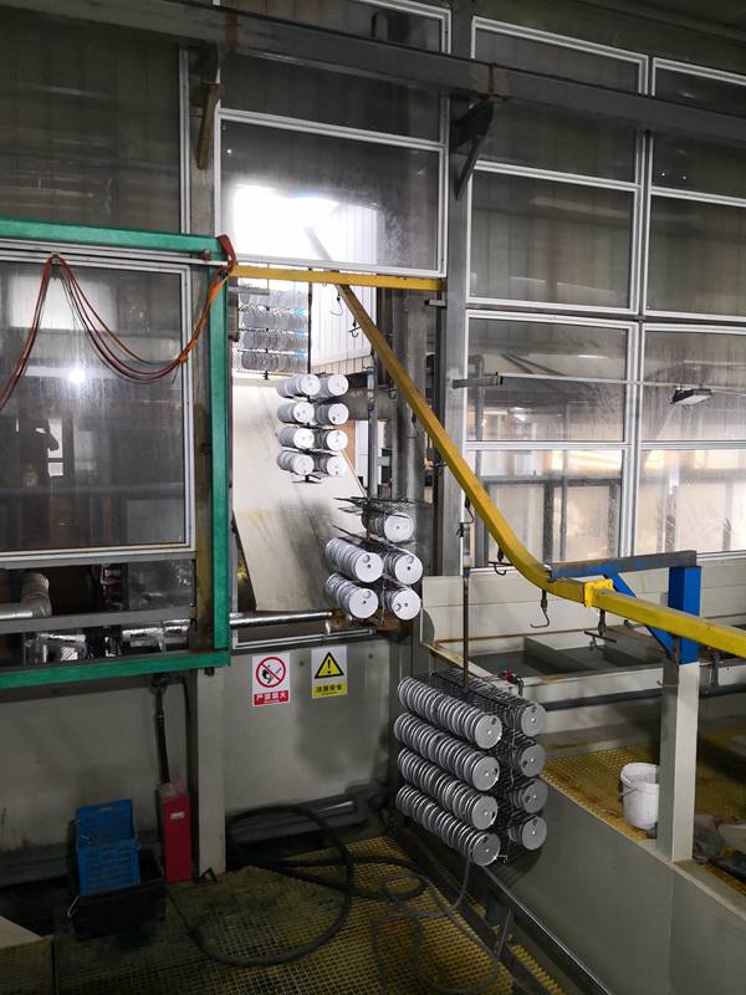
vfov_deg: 65.3
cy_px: 498
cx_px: 373
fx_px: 776
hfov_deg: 51.4
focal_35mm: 27
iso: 160
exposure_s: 1/50
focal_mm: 3.95
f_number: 1.6
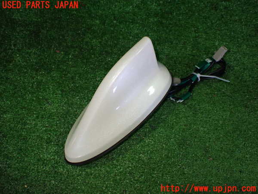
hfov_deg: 60.0
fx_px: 224
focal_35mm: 30
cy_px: 97
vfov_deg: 46.8
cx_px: 129
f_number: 2.3
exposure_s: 1/125
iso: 640
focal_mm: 5.4
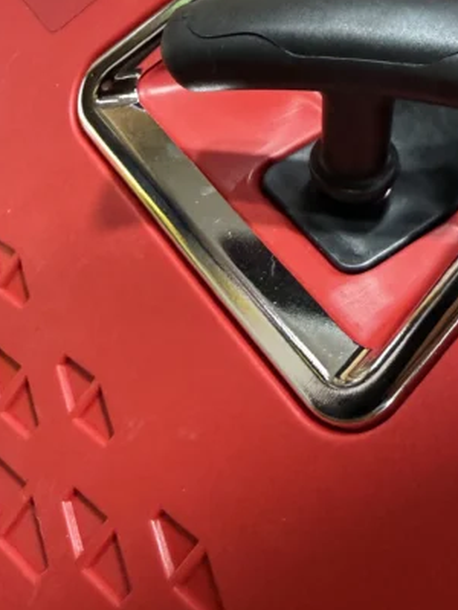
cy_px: 174
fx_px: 847
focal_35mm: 48
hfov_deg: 30.2
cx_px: 194
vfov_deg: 38.9
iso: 500
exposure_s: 1/50
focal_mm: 2.2
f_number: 2.2
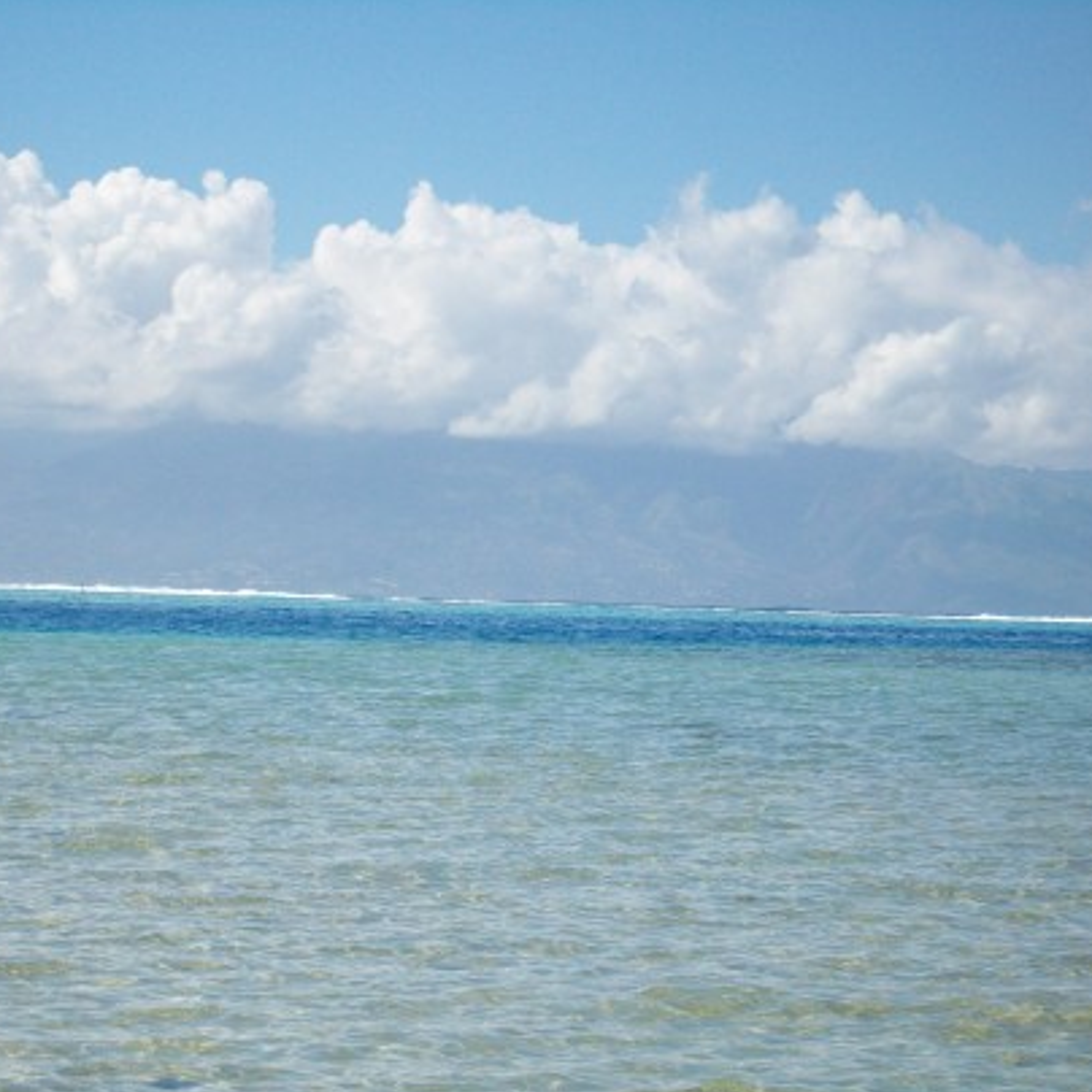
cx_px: 646
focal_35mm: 126
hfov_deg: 13.8
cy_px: 592
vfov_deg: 13.8
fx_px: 4497
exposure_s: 1/400
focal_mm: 17.1
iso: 64
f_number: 5.1
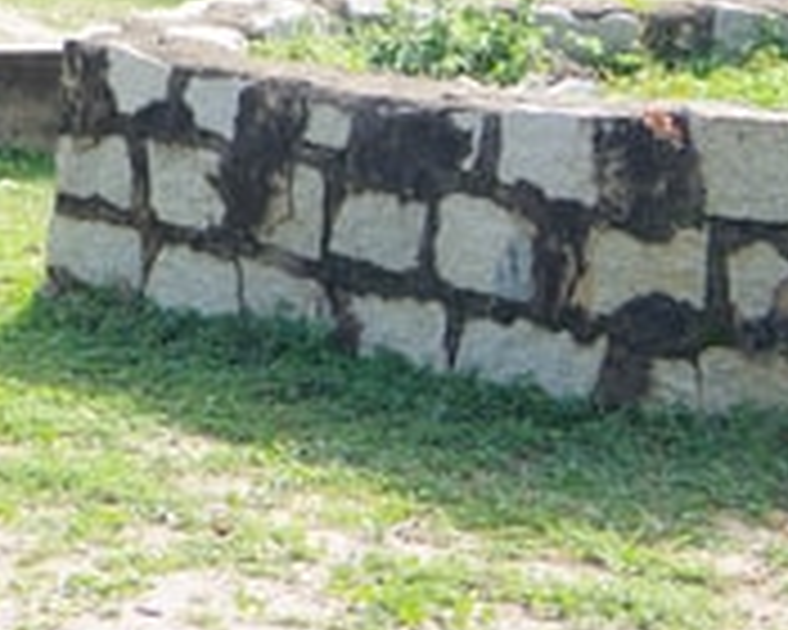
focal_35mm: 130
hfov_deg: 13.3
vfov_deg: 11.3
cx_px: -653
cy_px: -369
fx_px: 3032
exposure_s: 1/160
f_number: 4.5
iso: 200
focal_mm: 18
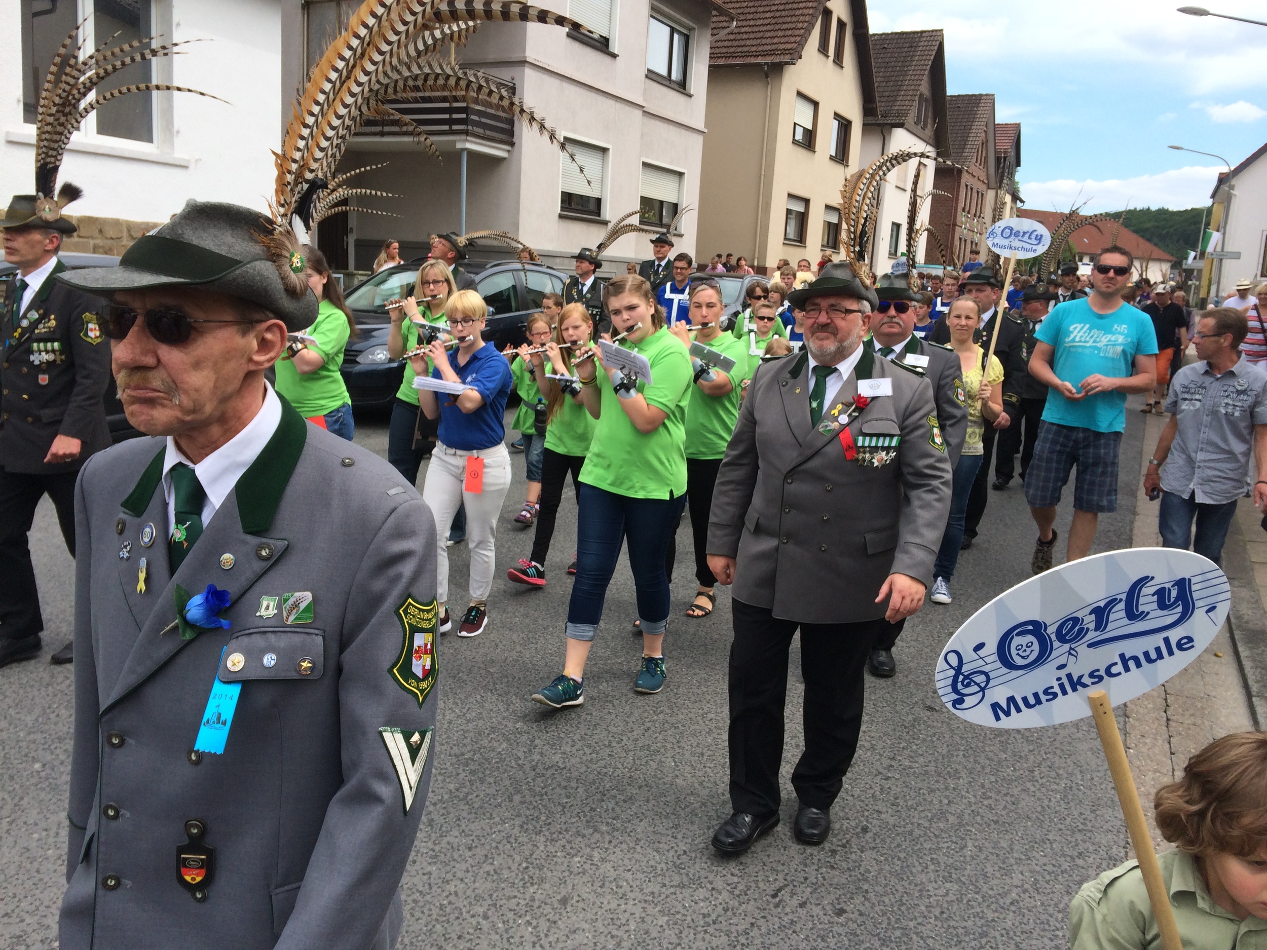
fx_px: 1098
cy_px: 475
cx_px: 634
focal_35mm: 30
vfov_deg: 46.8
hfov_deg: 60.0
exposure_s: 1/1140
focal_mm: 4.12
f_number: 2.2
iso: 32
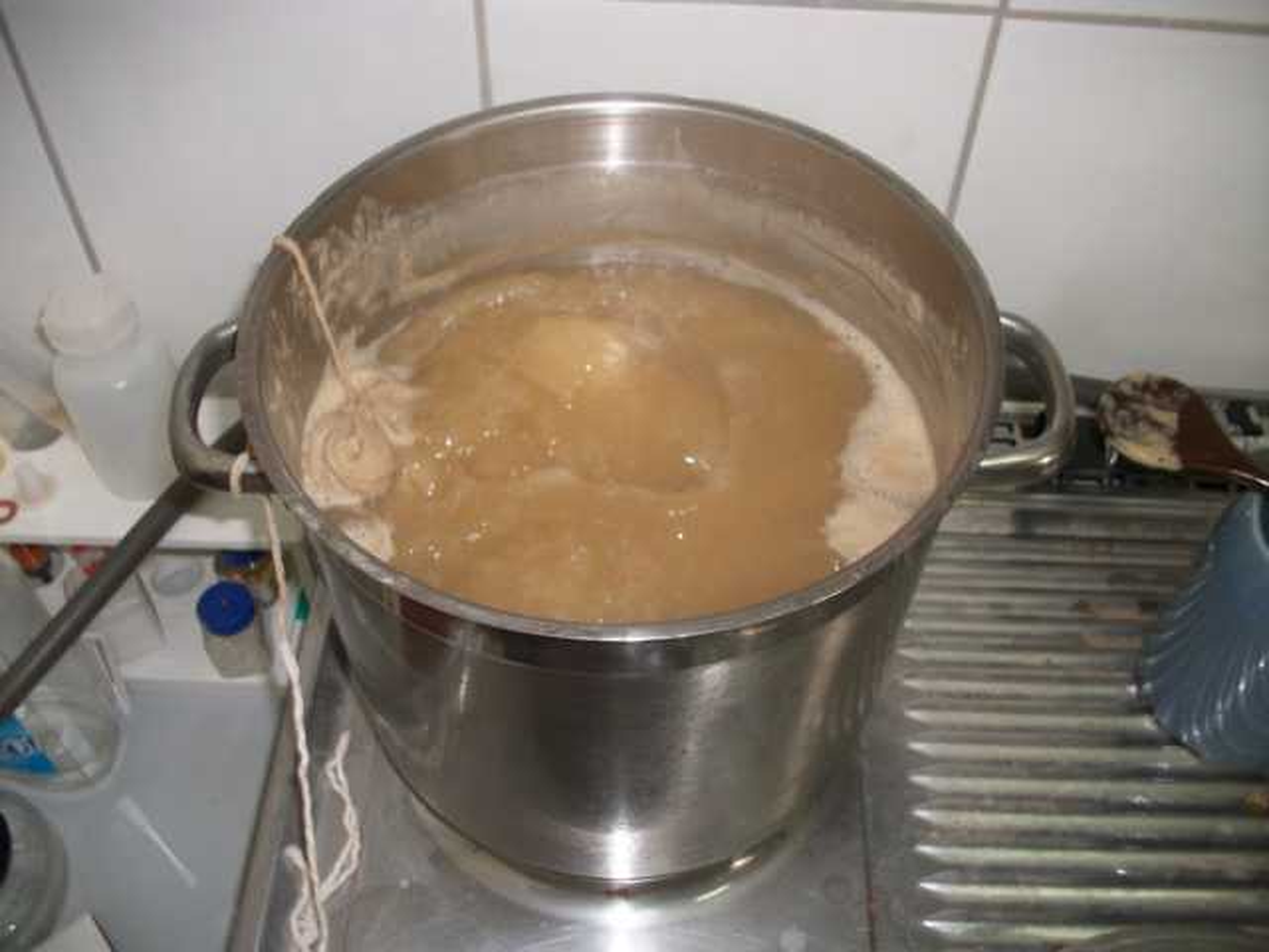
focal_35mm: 31
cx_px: 634
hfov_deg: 58.4
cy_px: 476
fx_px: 1136
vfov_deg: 45.4
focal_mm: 5.7
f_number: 2.9
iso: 125
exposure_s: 1/40
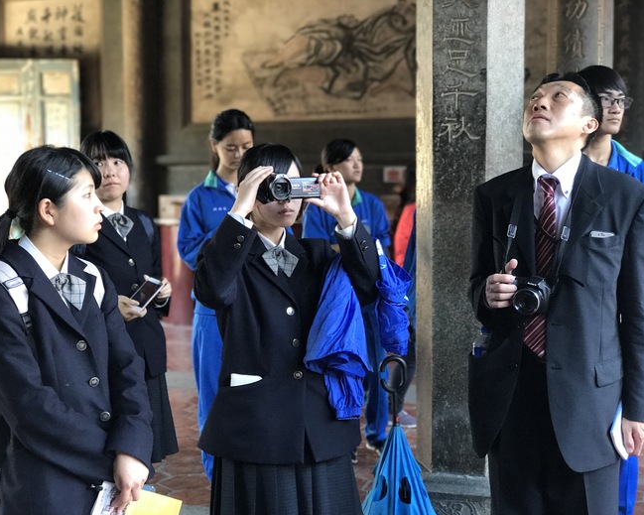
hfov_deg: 31.5
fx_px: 1143
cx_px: 310
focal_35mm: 60
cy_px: 259
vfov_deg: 25.4
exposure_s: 1/60
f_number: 2.8
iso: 250
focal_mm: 6.6
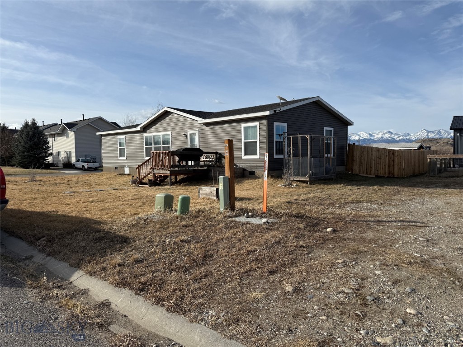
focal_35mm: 24
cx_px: 232
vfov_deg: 56.8
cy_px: 174
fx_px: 321
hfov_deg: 71.6
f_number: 1.78
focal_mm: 6.76
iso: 80
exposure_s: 1/5714
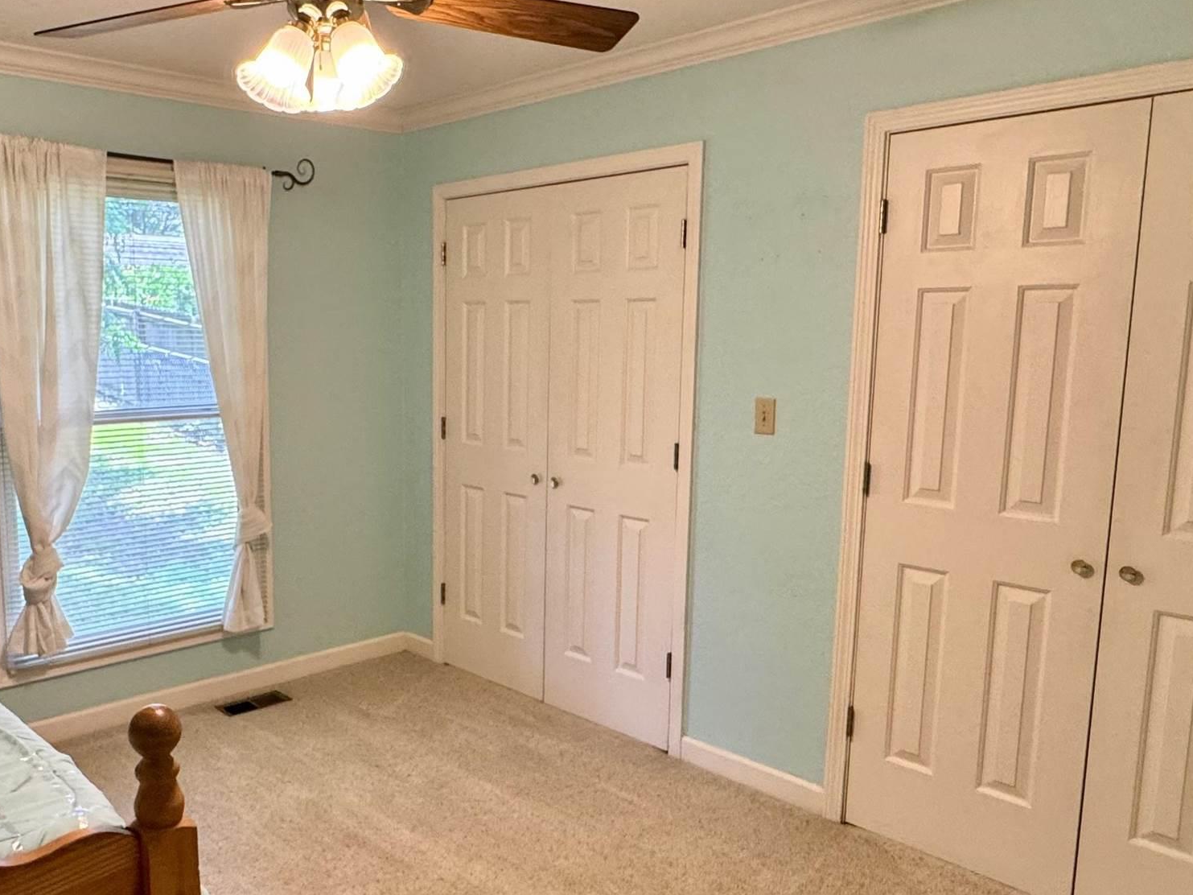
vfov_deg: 48.2
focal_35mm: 29
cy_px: 471
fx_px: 999
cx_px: 417
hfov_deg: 60.5
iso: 250
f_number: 2.2
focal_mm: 2.22
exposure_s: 1/120
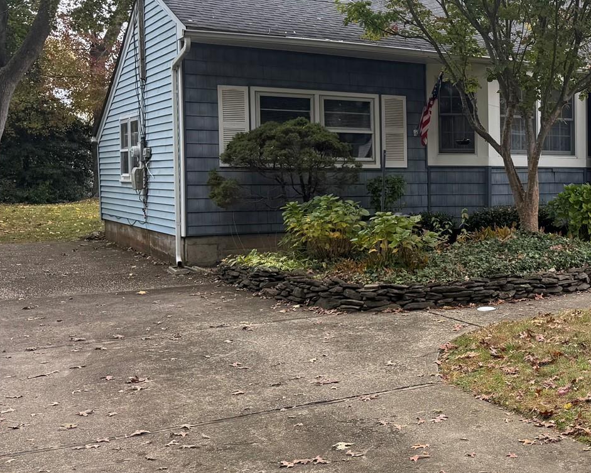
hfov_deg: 32.5
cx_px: 639
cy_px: 221
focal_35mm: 51
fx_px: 892
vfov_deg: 29.7
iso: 80
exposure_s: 1/241
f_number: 1.78
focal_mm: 6.76
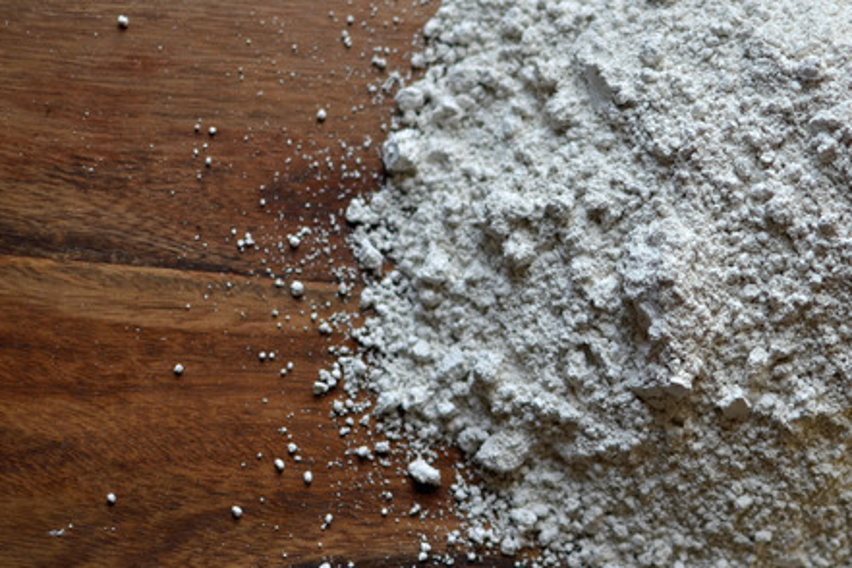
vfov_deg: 14.7
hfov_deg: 21.6
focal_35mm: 93
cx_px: 709
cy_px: 240
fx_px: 2198
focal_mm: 35
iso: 100
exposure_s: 1/100
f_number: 1.8
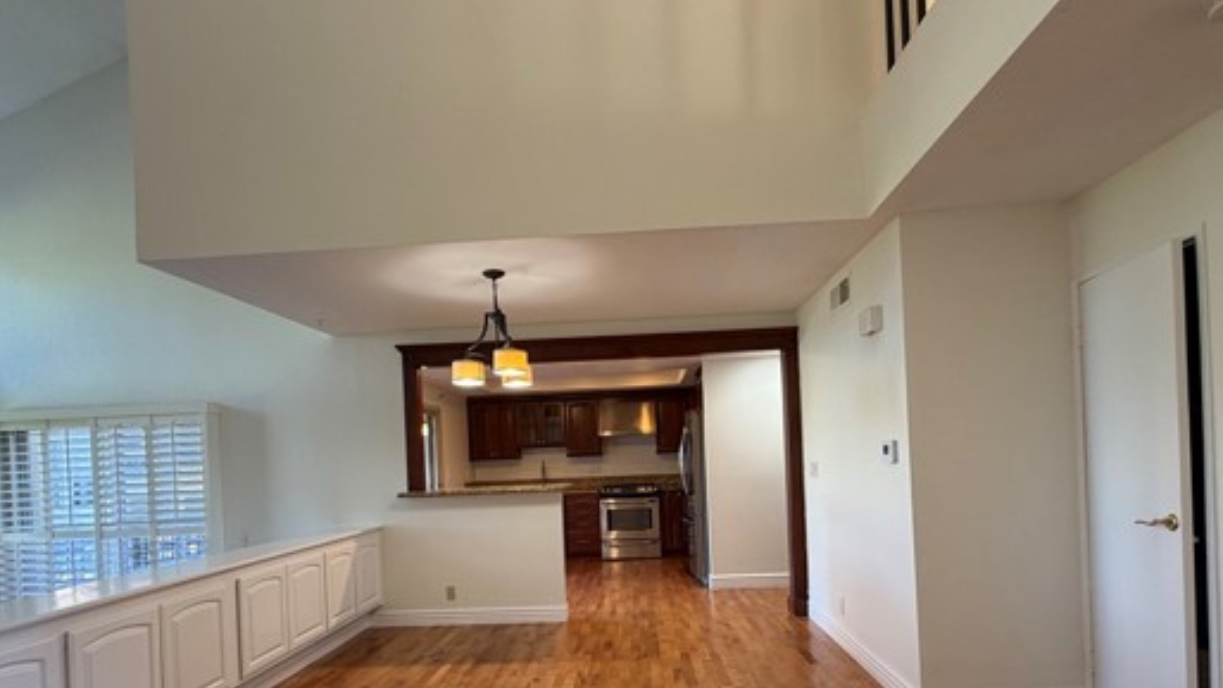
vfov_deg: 57.0
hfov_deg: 89.6
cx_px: 623
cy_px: 459
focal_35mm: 19
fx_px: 616
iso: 200
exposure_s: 1/60
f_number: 2.2
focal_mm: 2.22
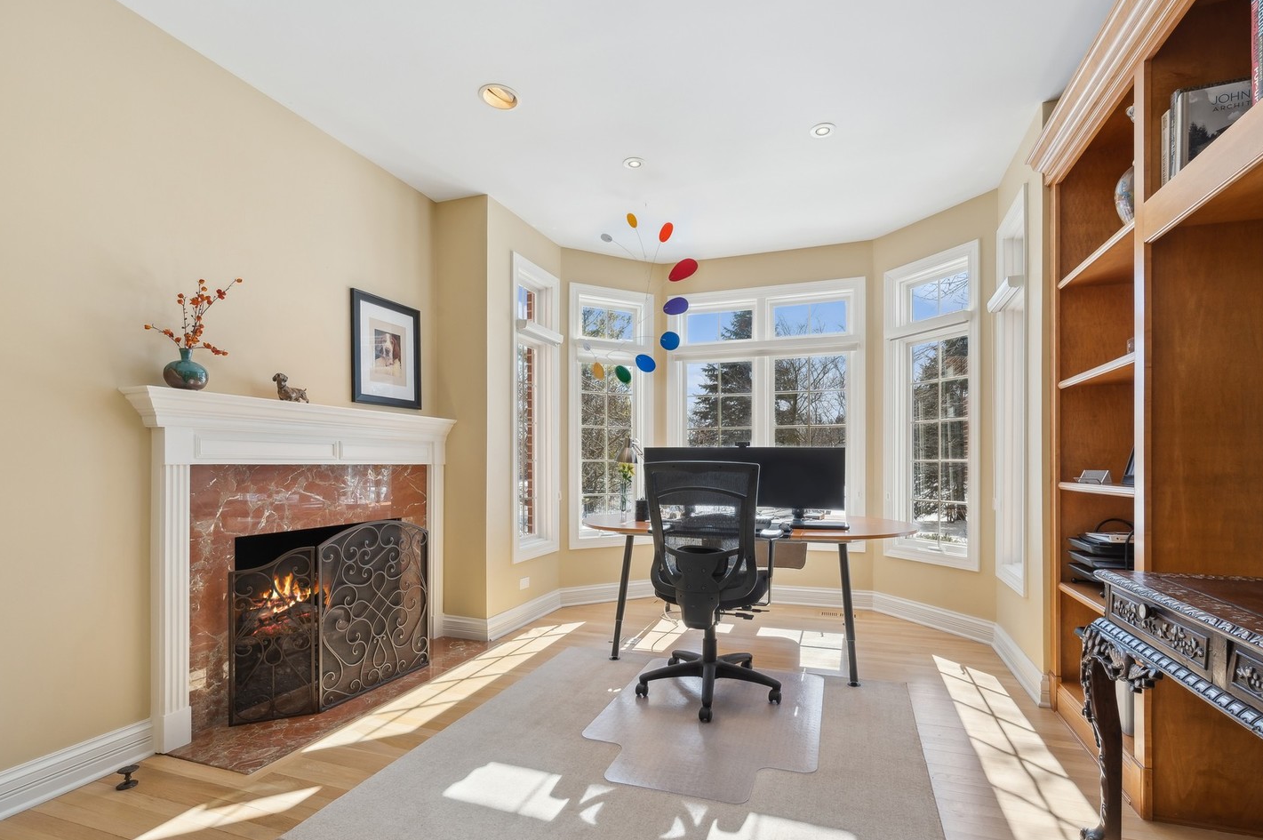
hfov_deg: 96.7
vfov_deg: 73.3
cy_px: 473
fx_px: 561
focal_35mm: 16
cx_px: 661
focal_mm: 14
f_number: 9.5
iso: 200
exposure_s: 1/30
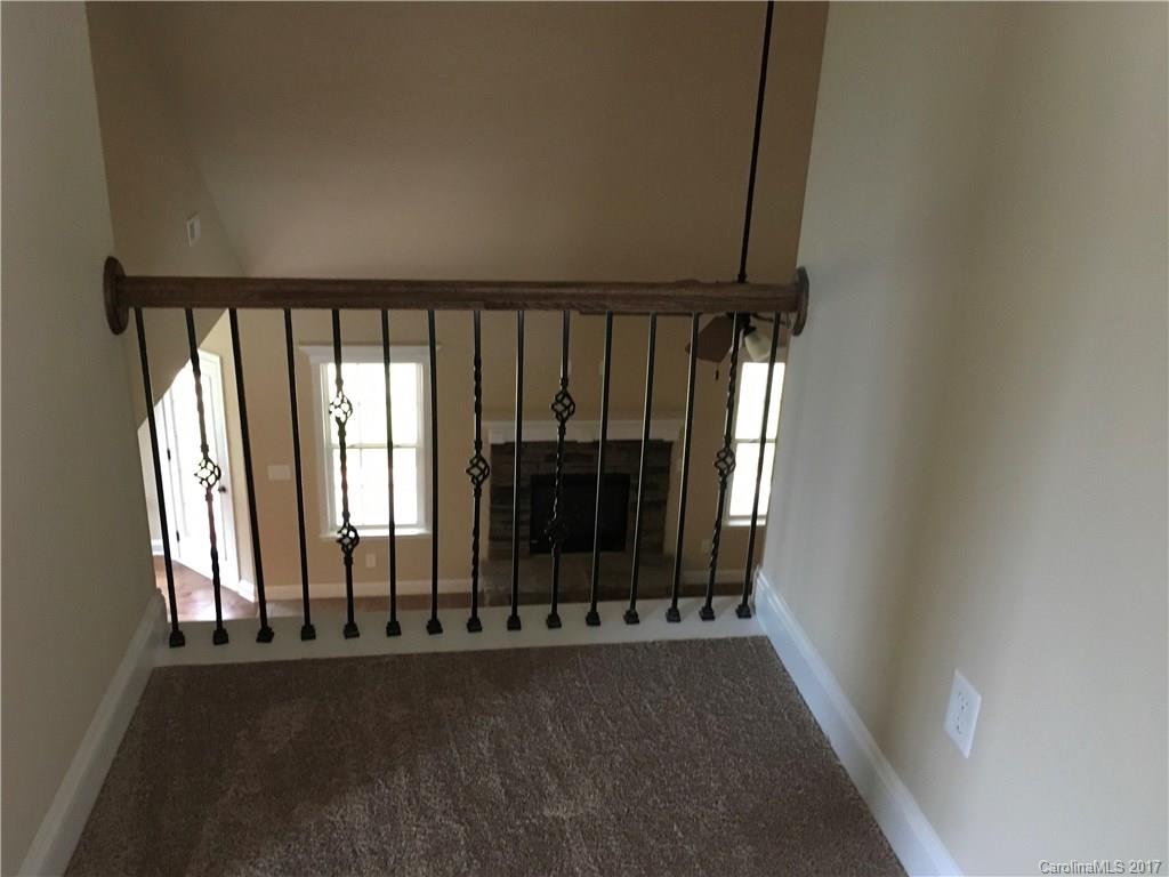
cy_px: 438
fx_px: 979
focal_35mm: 29
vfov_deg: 48.2
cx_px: 584
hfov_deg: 61.7
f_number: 2.2
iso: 200
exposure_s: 1/15
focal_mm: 4.15
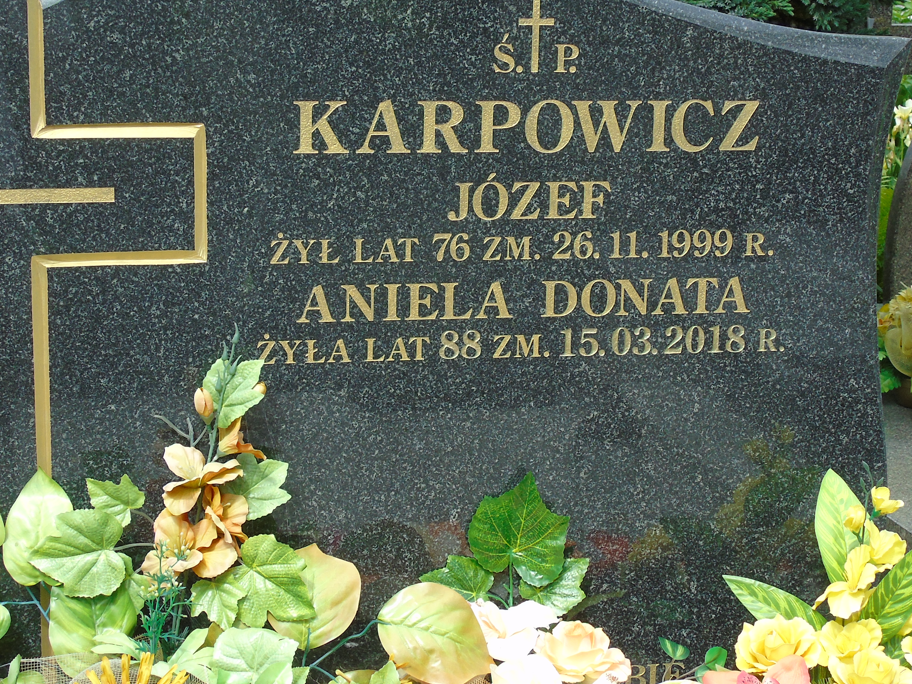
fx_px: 1950
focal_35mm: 74
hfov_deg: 26.3
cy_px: 359
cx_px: 424
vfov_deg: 19.9
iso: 80
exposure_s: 1/320
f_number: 4.1
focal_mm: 8.2
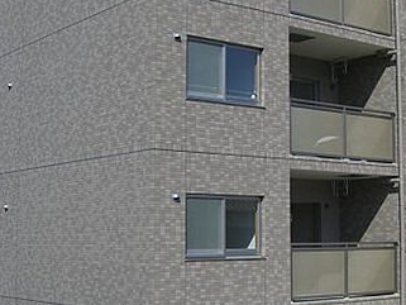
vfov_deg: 20.7
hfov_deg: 26.9
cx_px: 326
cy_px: 148
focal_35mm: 71
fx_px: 833
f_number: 4.3
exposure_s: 1/1000
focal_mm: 6.2
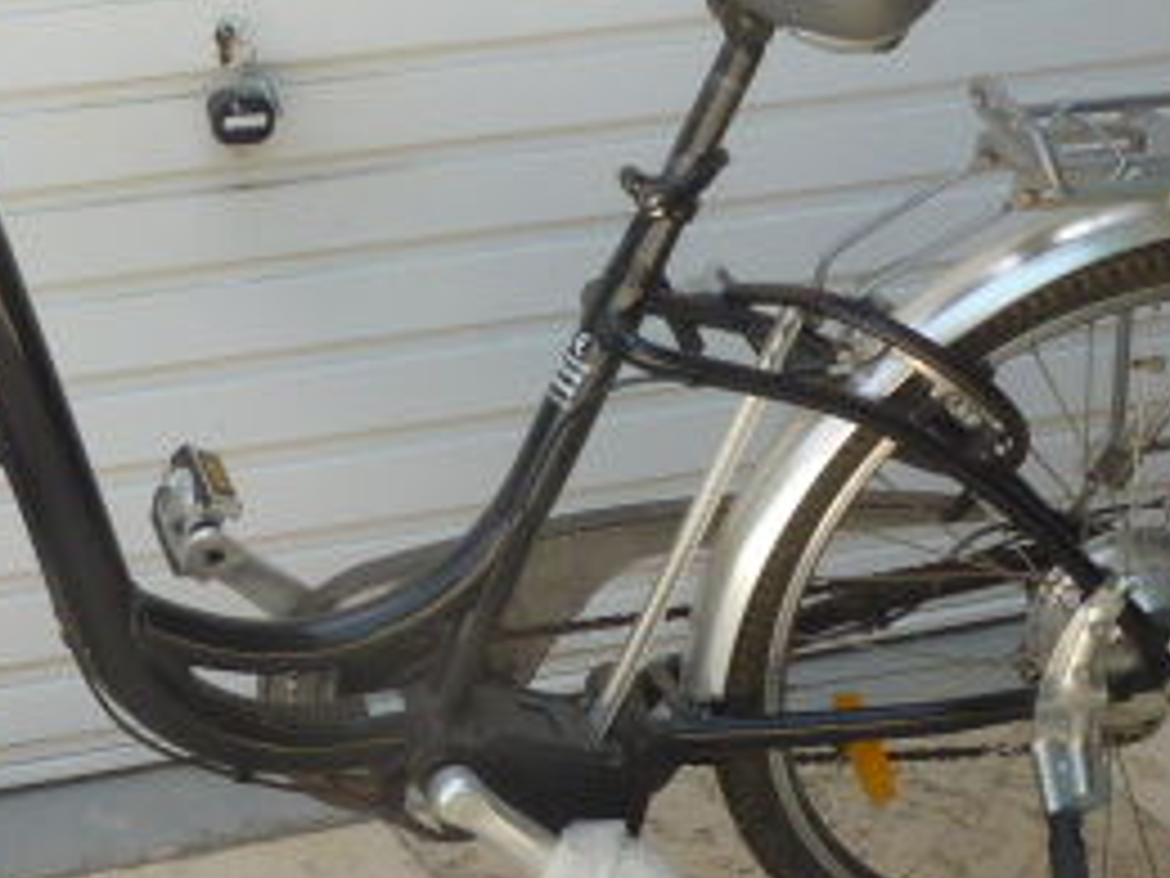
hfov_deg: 20.3
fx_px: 3245
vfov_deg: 15.4
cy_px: 576
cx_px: 297
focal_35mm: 96
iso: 80
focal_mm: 4.1
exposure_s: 1/160
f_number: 4
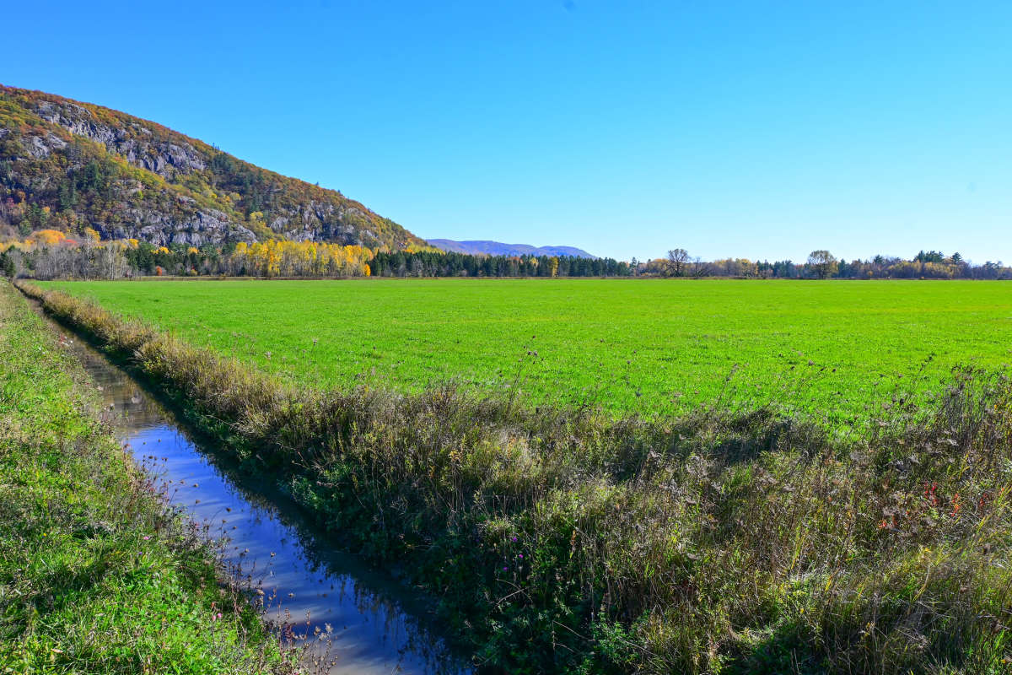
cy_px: 338
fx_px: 885
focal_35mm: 32
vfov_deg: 41.7
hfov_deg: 59.5
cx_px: 506
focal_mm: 21
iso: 100
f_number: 11
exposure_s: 1/80
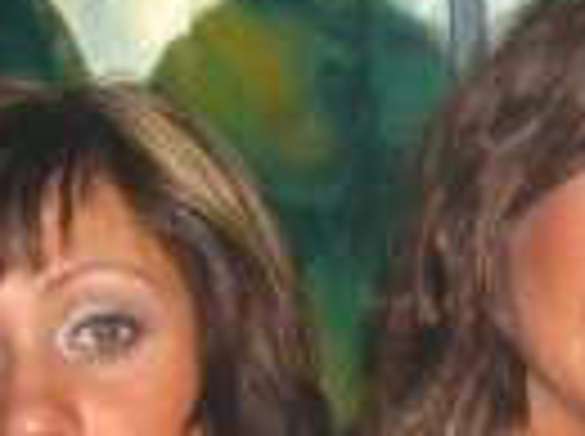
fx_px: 2969
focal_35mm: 176
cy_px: 620
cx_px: 1053
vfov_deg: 8.3
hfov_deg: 10.6
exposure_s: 1/60
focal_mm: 7.9
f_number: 2.8
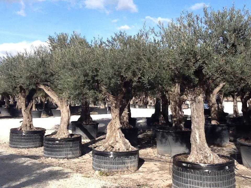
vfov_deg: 32.9
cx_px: 126
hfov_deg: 42.9
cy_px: 94
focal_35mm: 44
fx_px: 319
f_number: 2.4
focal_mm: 2.03
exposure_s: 1/1070
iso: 40
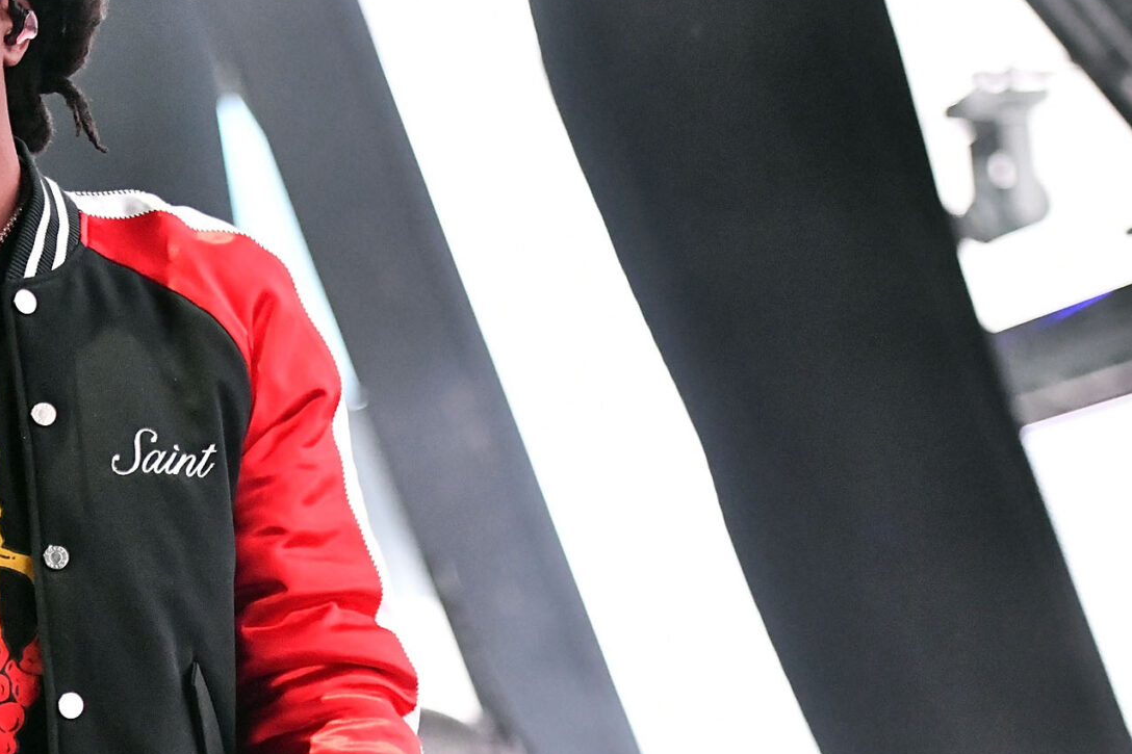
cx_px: -75
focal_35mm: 200
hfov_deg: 10.2
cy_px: 557
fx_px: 6288
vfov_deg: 6.9
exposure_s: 1/1250
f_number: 3.2
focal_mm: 85
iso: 6400
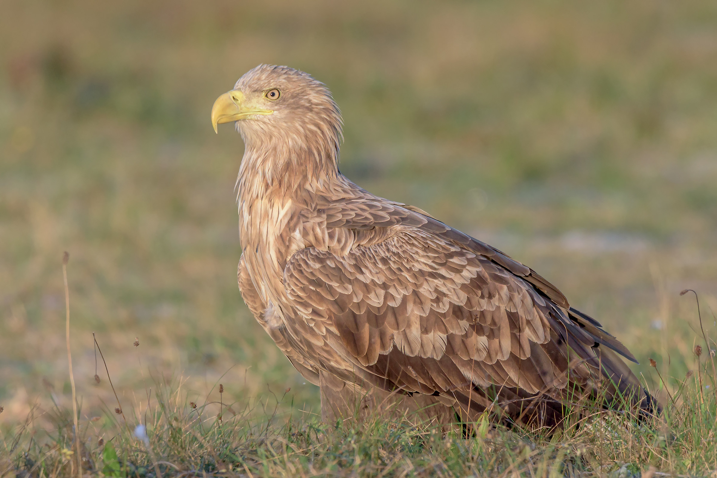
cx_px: 358
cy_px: 239
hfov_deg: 3.4
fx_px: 11949
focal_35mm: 600
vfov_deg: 2.3
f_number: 8
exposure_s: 1/1250
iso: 1400
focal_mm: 600
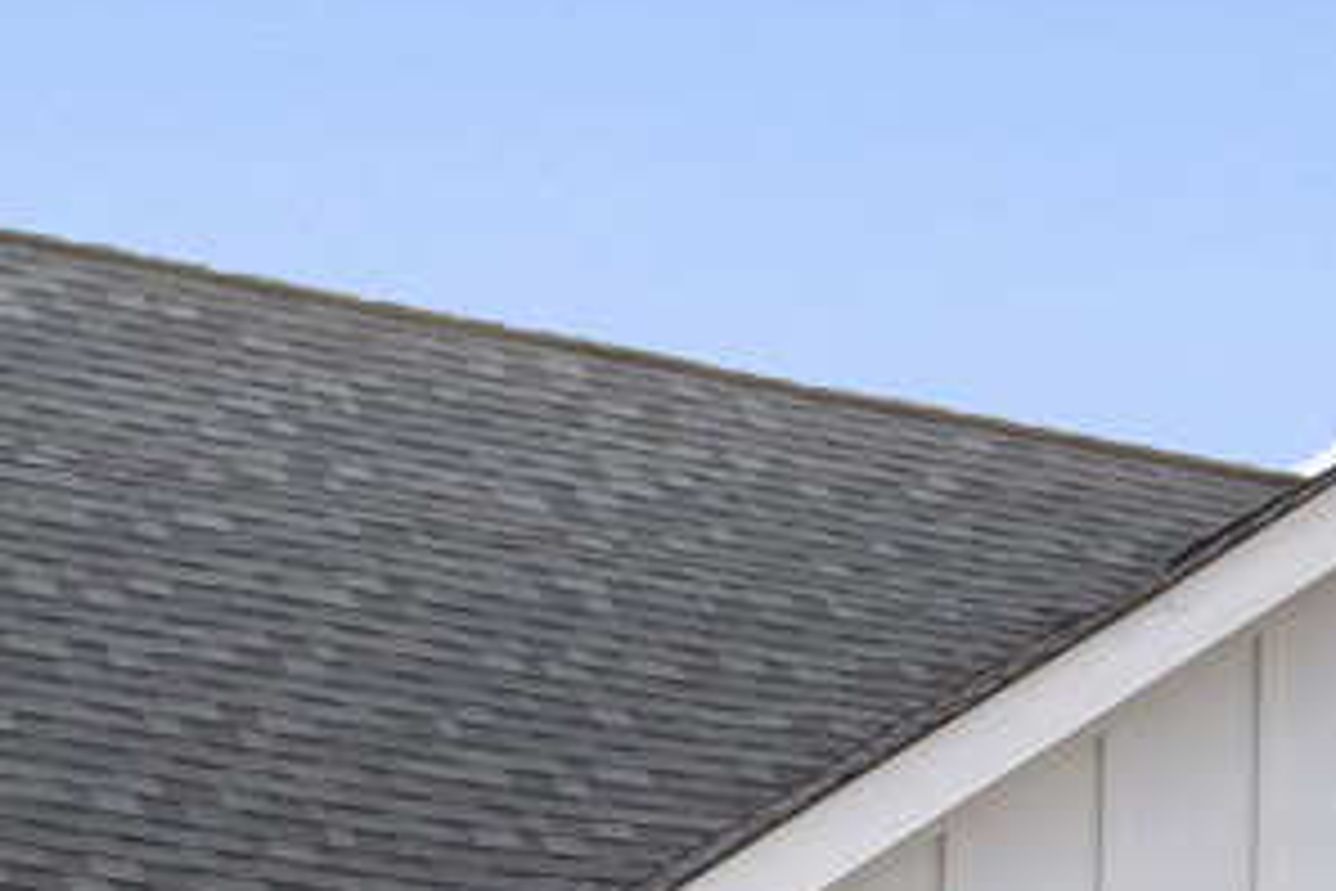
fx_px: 5752
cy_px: 1566
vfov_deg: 8.5
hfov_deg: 12.8
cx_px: 1799
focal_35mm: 155
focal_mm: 16
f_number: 8
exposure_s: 1/250
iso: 100
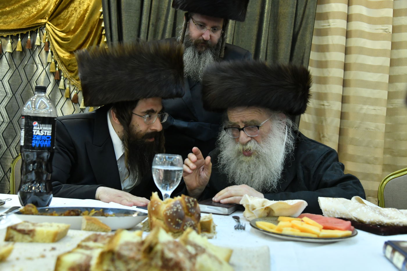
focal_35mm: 44
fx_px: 497
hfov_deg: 44.5
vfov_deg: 30.5
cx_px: 204
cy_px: 136
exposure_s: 1/250
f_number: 5
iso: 4000
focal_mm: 44
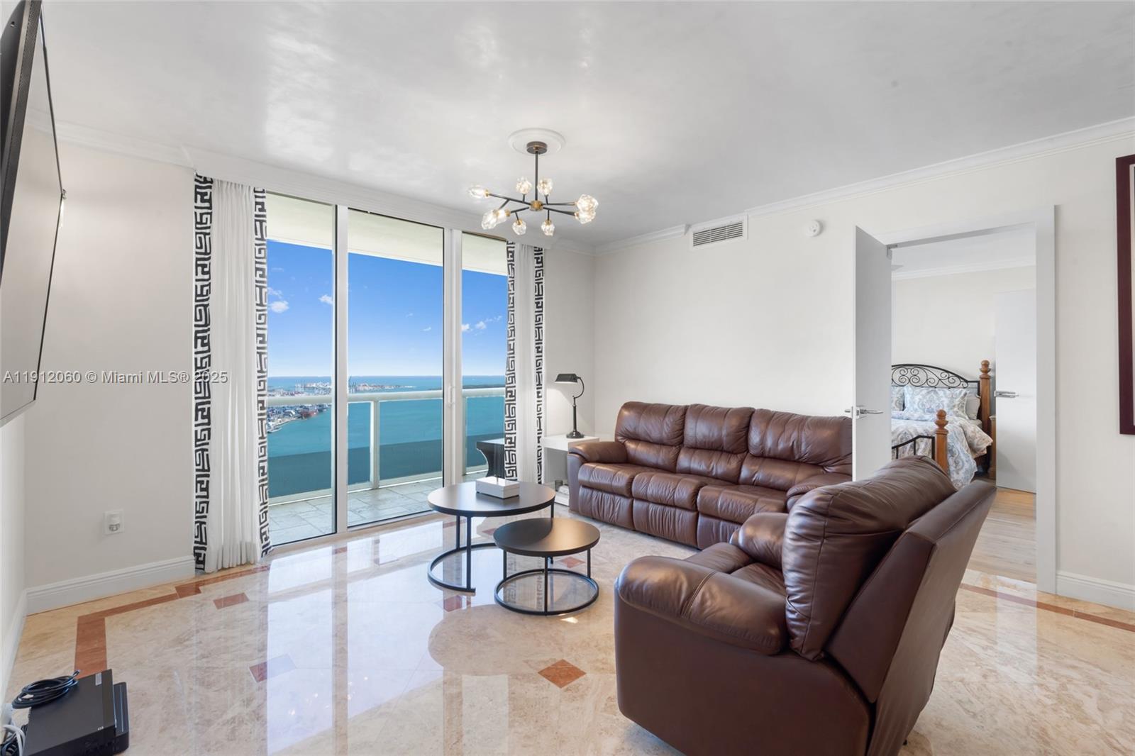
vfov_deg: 73.7
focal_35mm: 16
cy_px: 378
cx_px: 568
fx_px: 504
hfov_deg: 96.7
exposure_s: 1/2.5
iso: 250
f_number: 14
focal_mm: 16
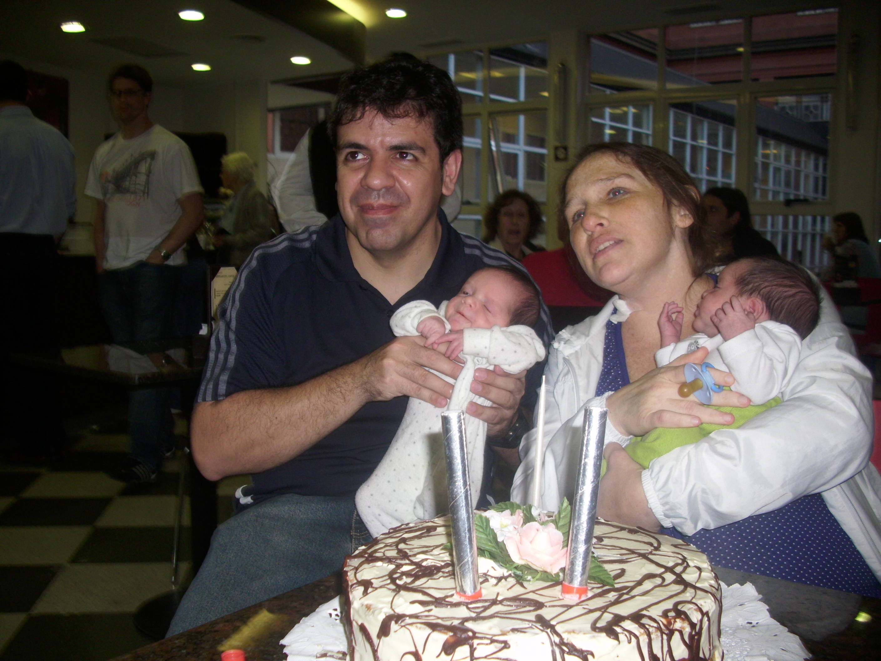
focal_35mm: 31
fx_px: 789
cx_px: 440
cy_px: 330
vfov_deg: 45.4
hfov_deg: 58.4
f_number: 2.8
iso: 50
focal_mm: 6.2
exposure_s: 1/30
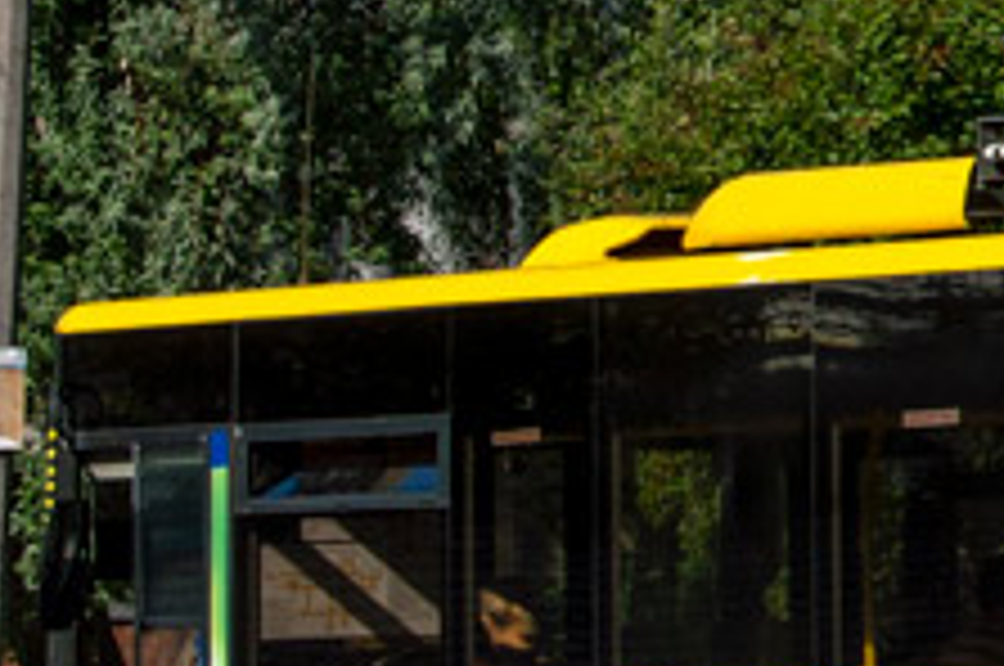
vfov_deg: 4.0
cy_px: -248
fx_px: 9441
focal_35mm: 339
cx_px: 1432
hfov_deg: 6.0
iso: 100
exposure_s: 1/800
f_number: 10
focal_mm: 42
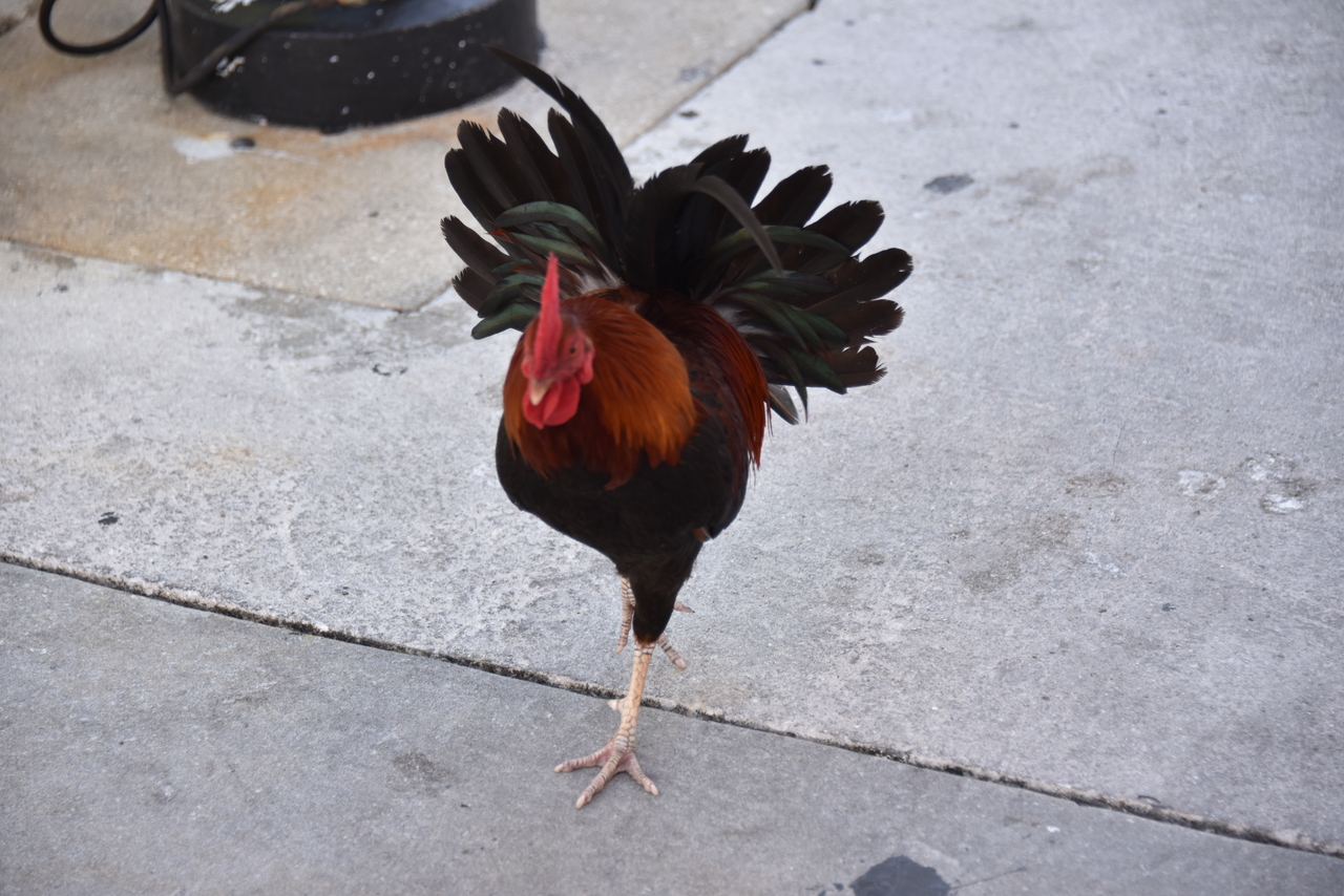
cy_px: 448
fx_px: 5041
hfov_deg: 15.2
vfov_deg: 10.2
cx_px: 672
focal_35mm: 135
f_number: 5.6
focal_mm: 135
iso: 640
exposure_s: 1/320
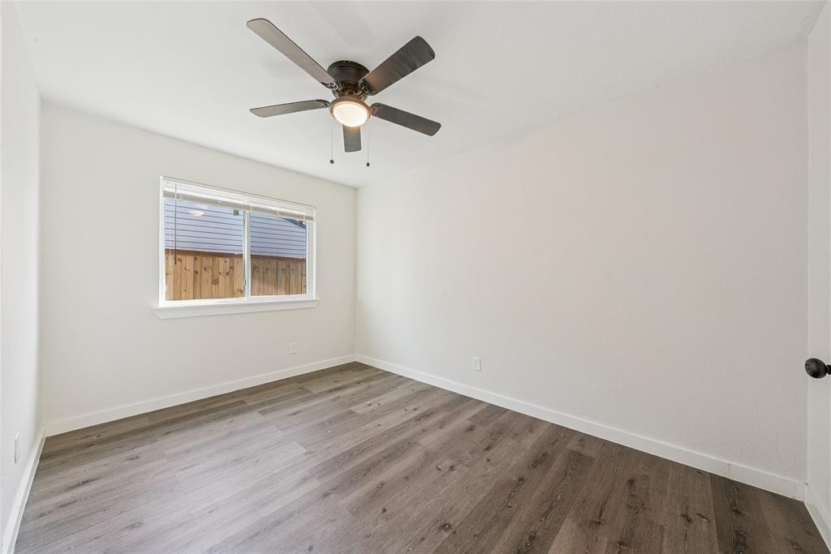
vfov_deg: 85.4
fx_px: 300
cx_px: 416
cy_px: 277
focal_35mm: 13
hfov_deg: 108.3
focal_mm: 13
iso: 320
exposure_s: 1/10
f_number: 9
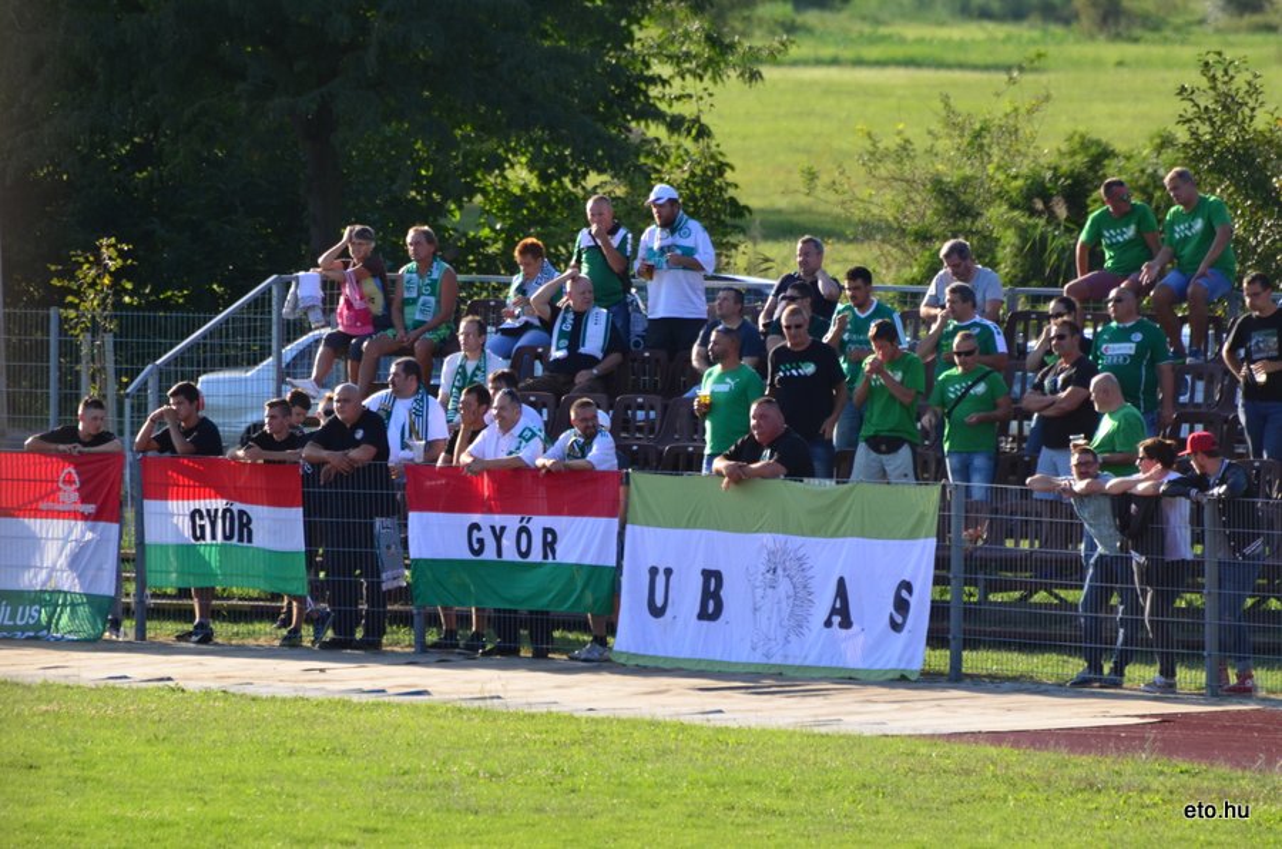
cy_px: 424
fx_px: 15991
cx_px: 641
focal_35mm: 450
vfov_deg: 3.0
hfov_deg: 4.6
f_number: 5.6
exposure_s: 1/800
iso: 400
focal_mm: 300
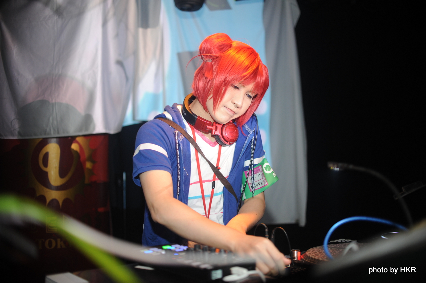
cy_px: 142
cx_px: 213
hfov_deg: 54.5
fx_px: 414
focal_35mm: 35
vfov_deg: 37.8
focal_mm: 35
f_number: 1.8
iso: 800
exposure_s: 1/60
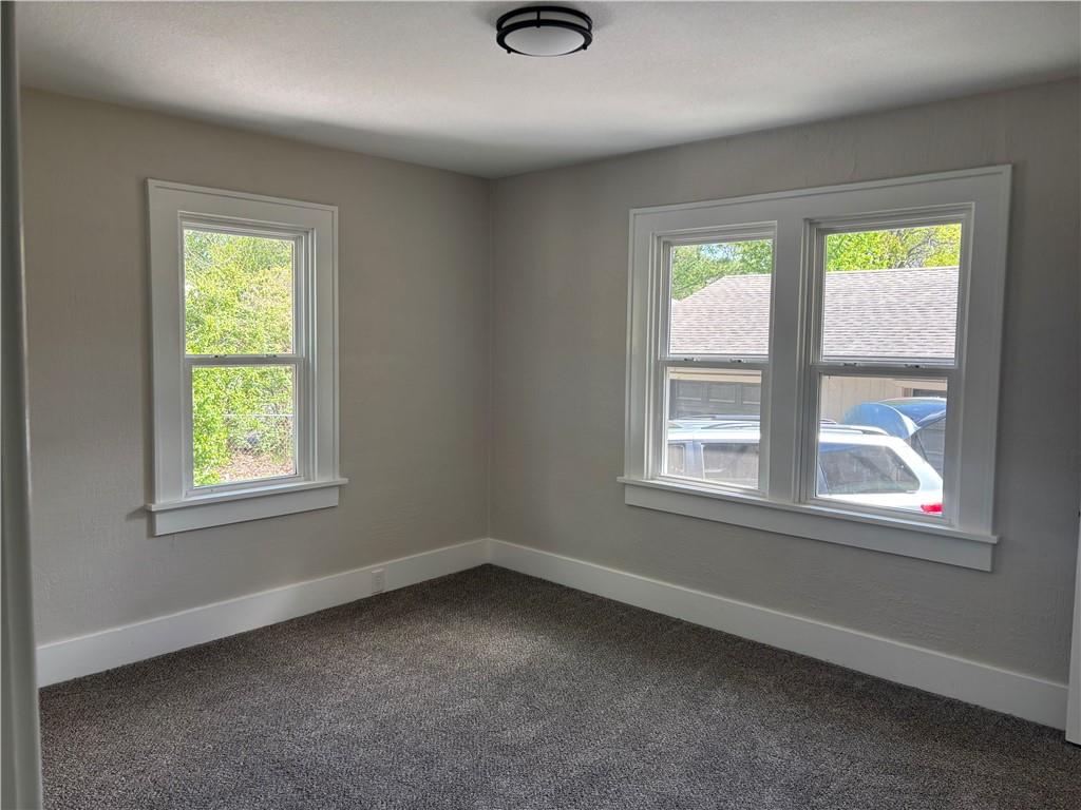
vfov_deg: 53.1
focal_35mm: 26
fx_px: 812
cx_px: 540
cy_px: 405
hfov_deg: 67.3
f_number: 1.6
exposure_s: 1/121
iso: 50
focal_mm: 5.96
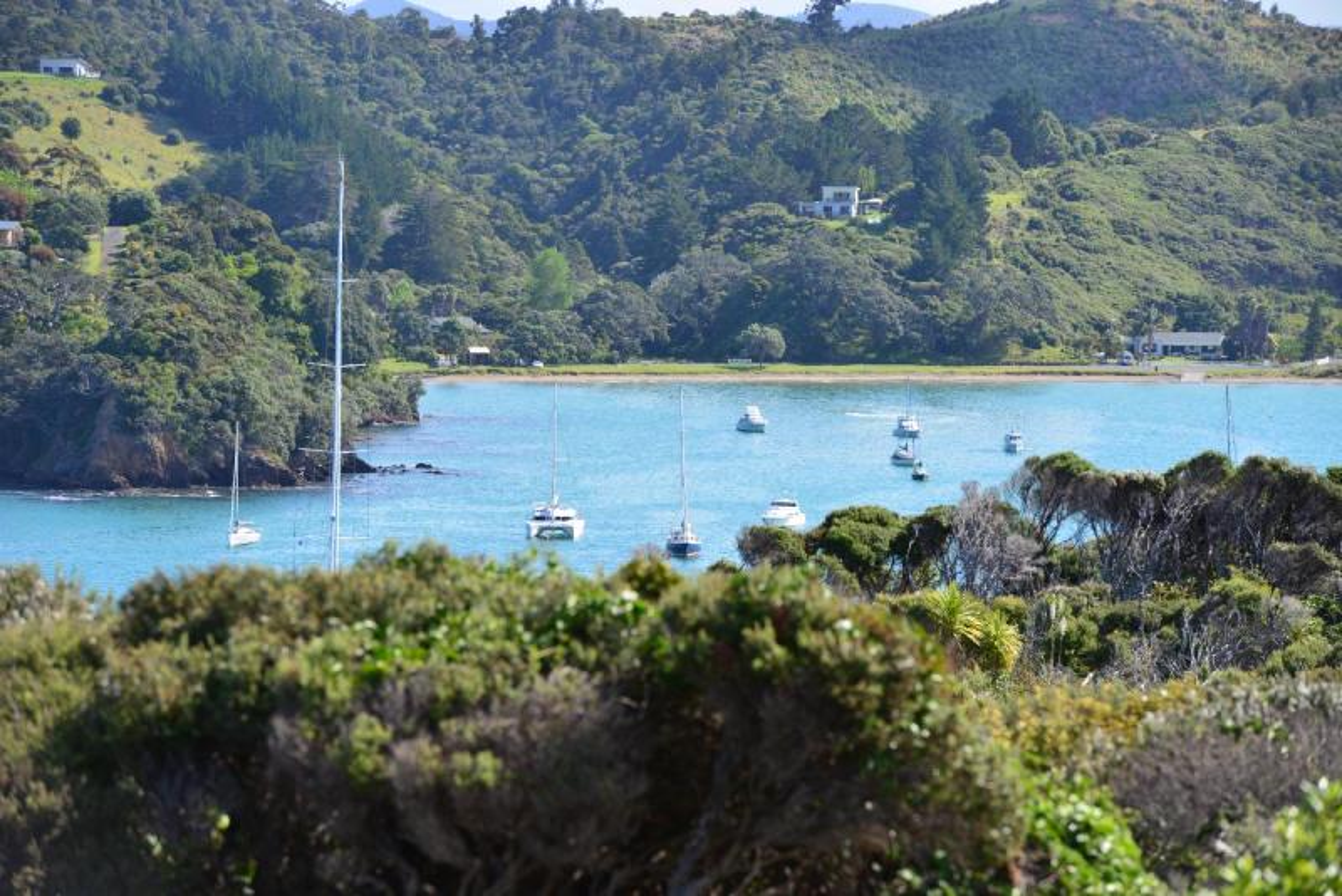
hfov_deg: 10.3
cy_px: 448
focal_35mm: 200
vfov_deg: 6.9
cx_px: 671
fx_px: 7458
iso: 250
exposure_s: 1/320
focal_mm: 200
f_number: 9
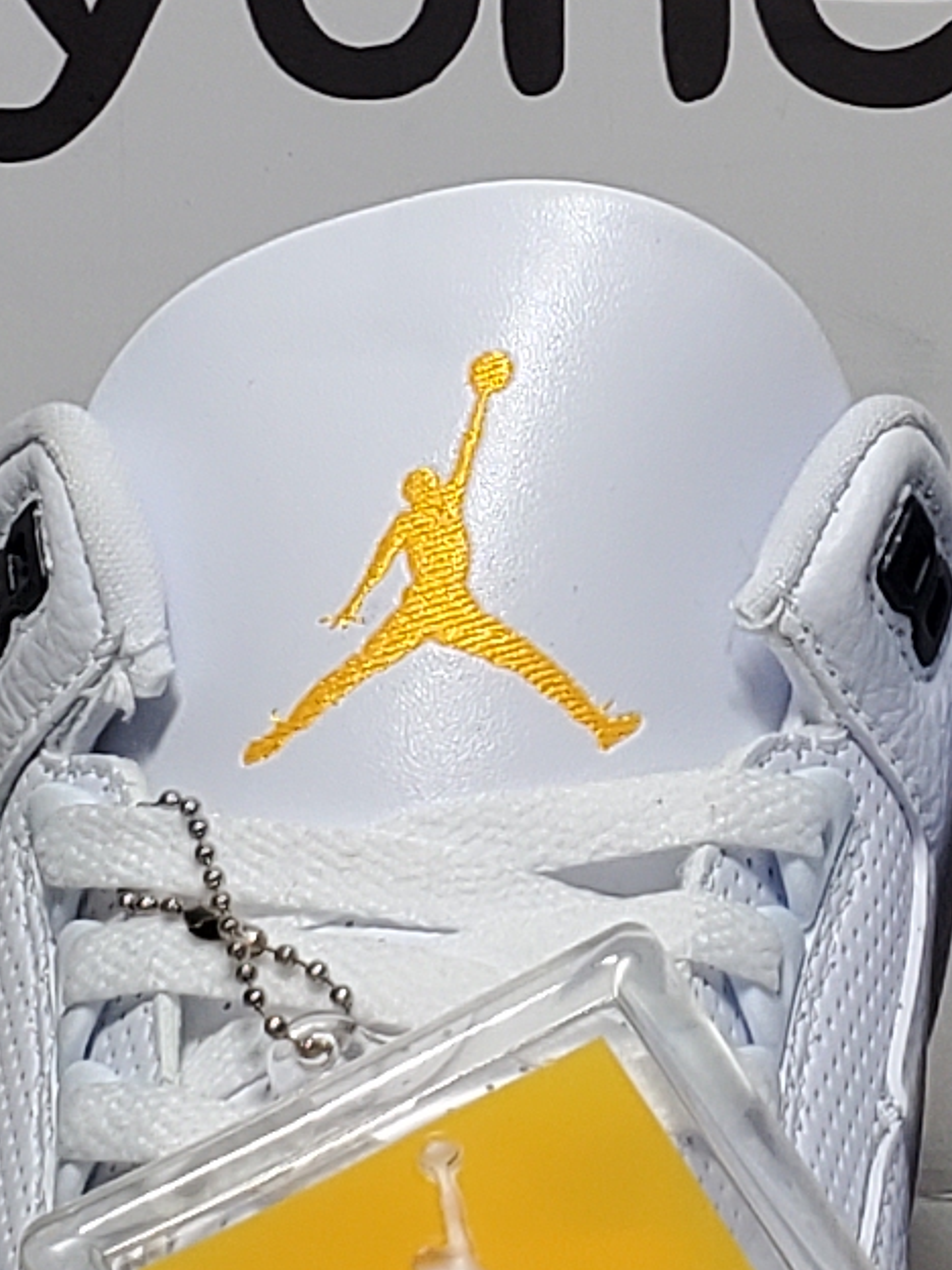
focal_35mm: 168
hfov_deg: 8.8
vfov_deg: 11.7
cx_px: 1005
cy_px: 145
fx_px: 6160
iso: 50
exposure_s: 1/317
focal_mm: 4.3
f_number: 2.4
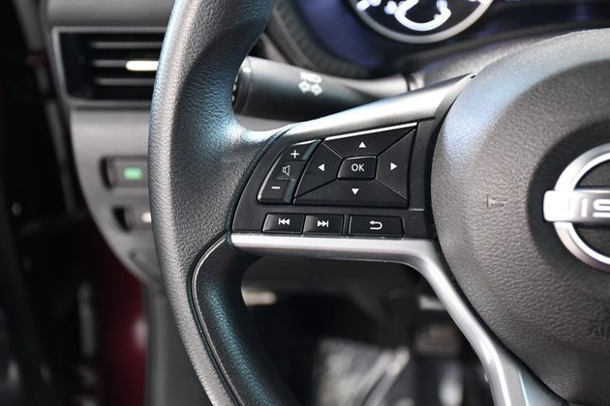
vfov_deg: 21.2
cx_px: 307
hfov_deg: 31.4
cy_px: 205
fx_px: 1084
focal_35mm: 64
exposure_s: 1/50
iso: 2500
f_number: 4.5
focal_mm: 42
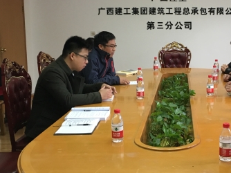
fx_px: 360
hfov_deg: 34.7
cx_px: 178
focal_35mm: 54
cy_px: 67
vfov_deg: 26.9
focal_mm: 4.15
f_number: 2.2
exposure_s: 1/33
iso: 125
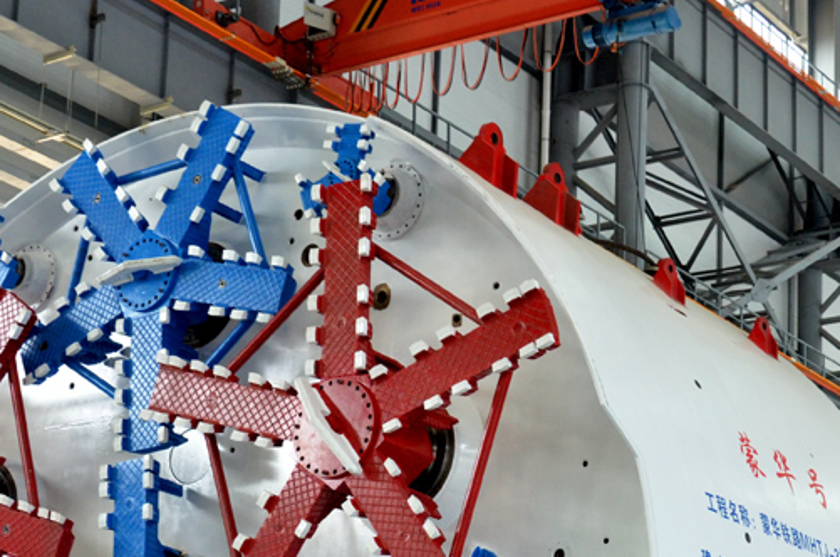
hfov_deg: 21.8
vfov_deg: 14.4
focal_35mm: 92
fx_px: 2143
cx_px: 695
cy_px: 628
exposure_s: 1/250
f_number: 4.5
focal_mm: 26
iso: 1000
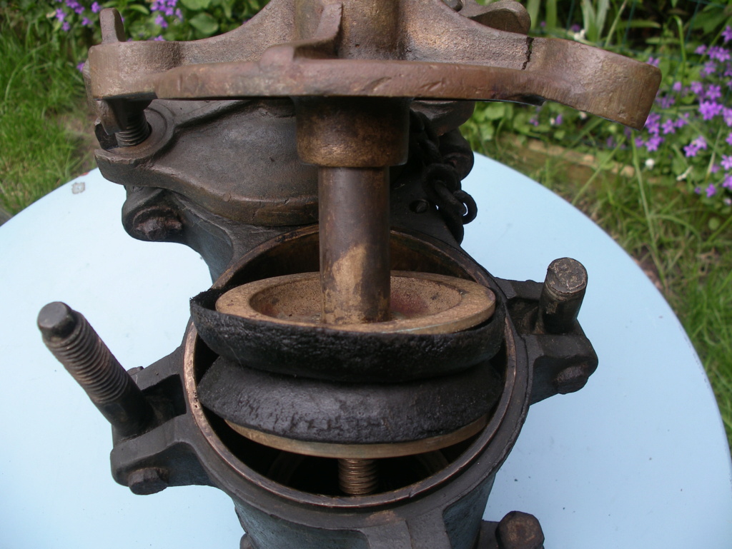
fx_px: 783
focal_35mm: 37
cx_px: 366
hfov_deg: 50.1
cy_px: 274
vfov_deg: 38.7
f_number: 3.5
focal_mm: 7.8
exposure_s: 1/160
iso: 80
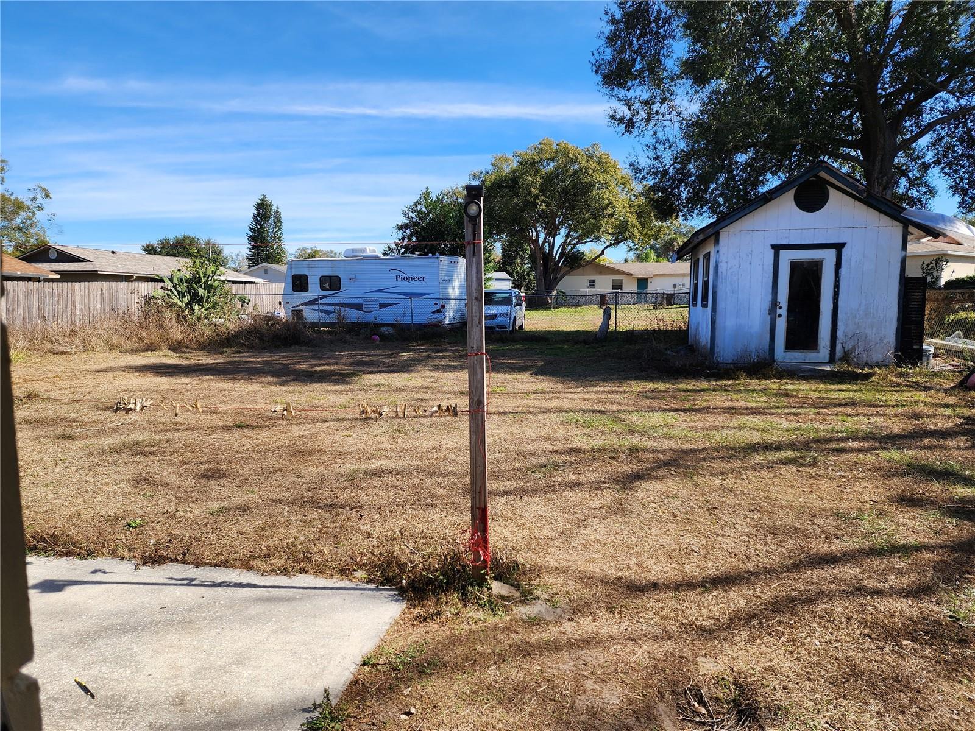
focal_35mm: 23
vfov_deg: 58.9
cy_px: 366
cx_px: 488
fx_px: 648
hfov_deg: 73.9
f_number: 1.8
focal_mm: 6.4
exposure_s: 1/645
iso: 12
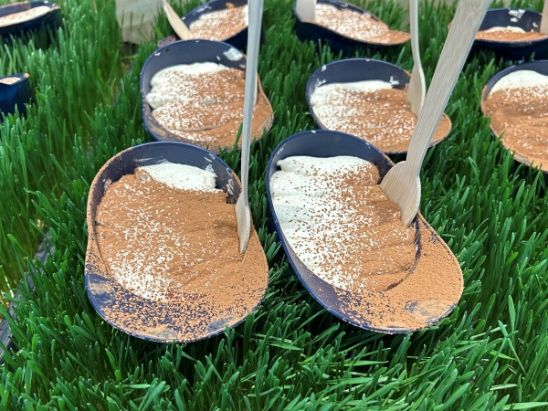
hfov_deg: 67.3
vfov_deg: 53.1
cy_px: 206
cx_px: 274
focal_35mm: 26
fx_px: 412
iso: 200
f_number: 1.5
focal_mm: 5.7
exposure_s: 1/60
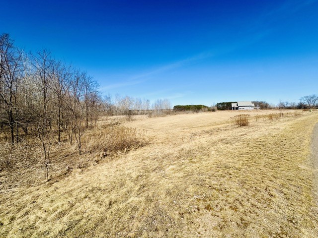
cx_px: 159
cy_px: 119
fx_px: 129
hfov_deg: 102.1
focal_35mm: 14
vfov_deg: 85.7
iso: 50
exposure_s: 1/2959
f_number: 2.2
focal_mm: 2.22
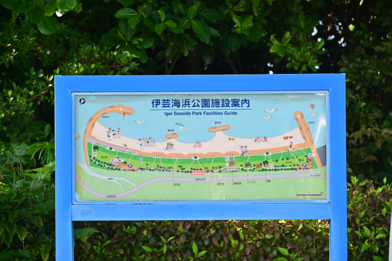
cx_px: 196
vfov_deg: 11.4
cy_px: 130
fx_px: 1306
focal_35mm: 120
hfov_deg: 17.1
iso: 100
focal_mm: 120
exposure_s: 1/200
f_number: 4
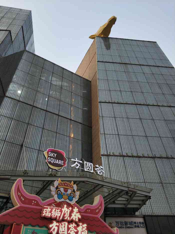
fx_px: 182
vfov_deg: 65.4
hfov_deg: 51.3
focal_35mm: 27
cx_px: 88
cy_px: 117
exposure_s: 1/270
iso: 115
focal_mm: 3.82
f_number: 1.8
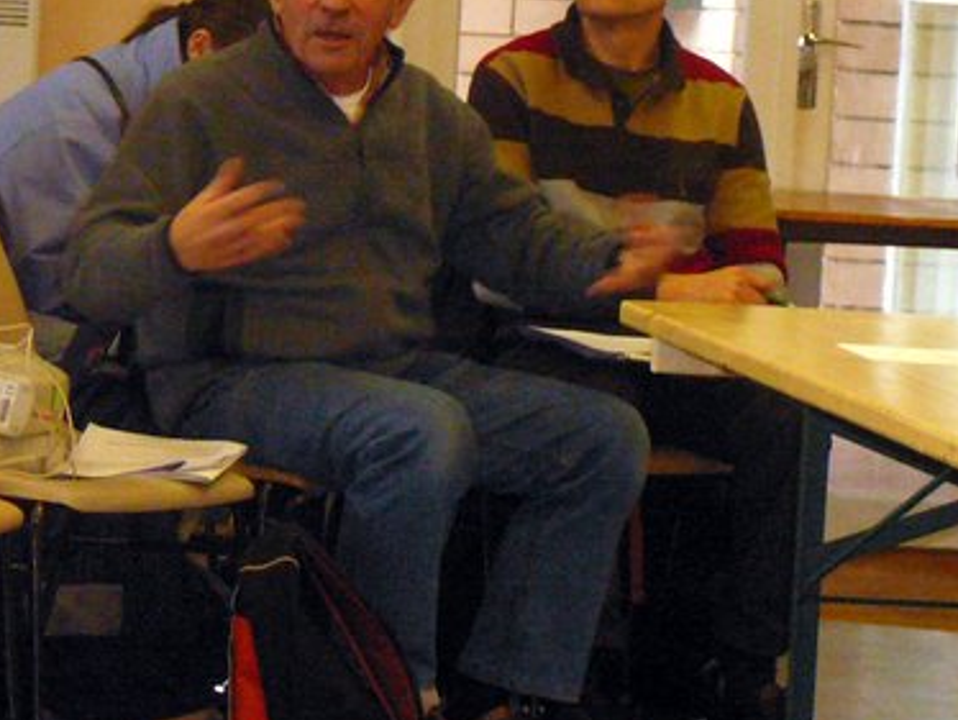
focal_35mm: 203
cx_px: 858
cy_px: 297
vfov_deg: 7.3
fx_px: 5622
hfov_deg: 9.7
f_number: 3.9
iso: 400
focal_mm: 14.1
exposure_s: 1/30
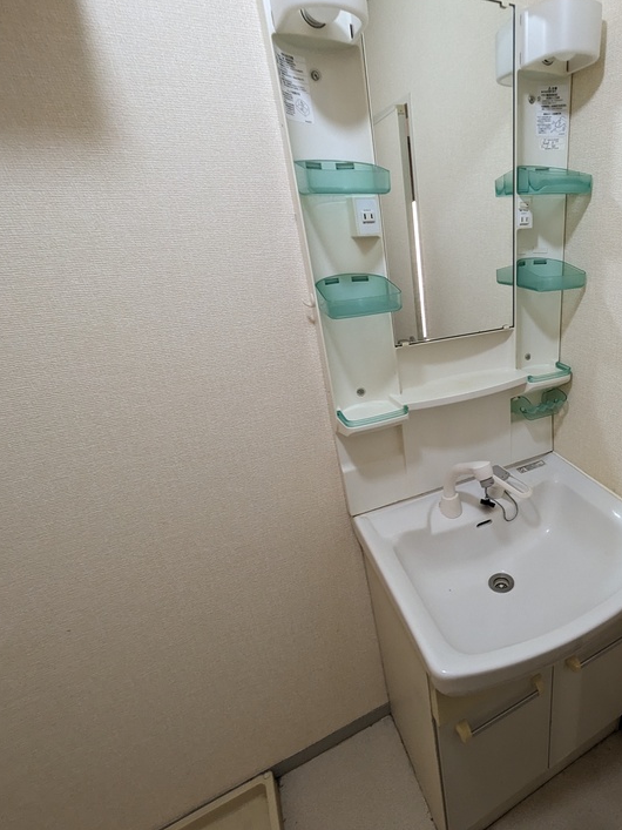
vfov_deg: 84.7
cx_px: 477
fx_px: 455
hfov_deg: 64.0
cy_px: 409
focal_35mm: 19
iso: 142
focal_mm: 1.83
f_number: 2.2
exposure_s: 1/30
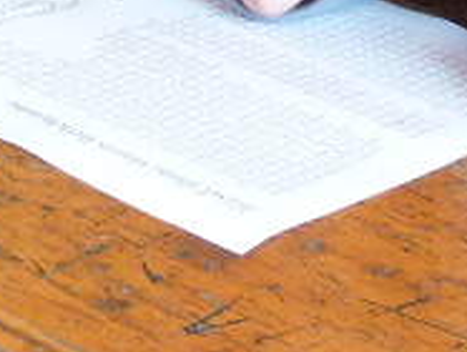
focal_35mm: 172
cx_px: 284
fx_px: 2323
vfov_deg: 8.4
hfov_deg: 11.5
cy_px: -244
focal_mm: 4.9
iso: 400
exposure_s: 1/50
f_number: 2.8
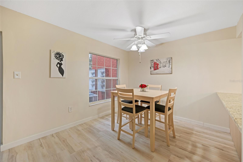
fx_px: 95
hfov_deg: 104.2
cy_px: 81
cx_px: 122
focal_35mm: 14
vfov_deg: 81.2
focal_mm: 14
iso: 250
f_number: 6.3
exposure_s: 1/2.5
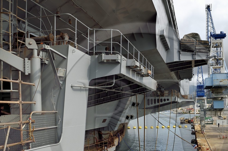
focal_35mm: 39
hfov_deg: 49.2
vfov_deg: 33.3
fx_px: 247
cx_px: 140
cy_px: 118
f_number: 8
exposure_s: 1/640
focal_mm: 24
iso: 200
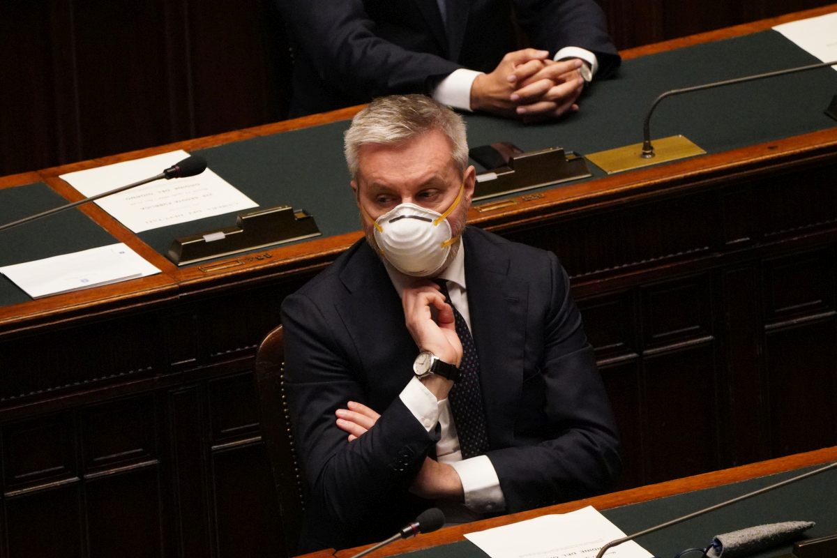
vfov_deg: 2.3
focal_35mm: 600
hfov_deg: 3.4
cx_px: 418
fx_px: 13949
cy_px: 279
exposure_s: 1/200
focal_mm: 400
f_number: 5.6
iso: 12800
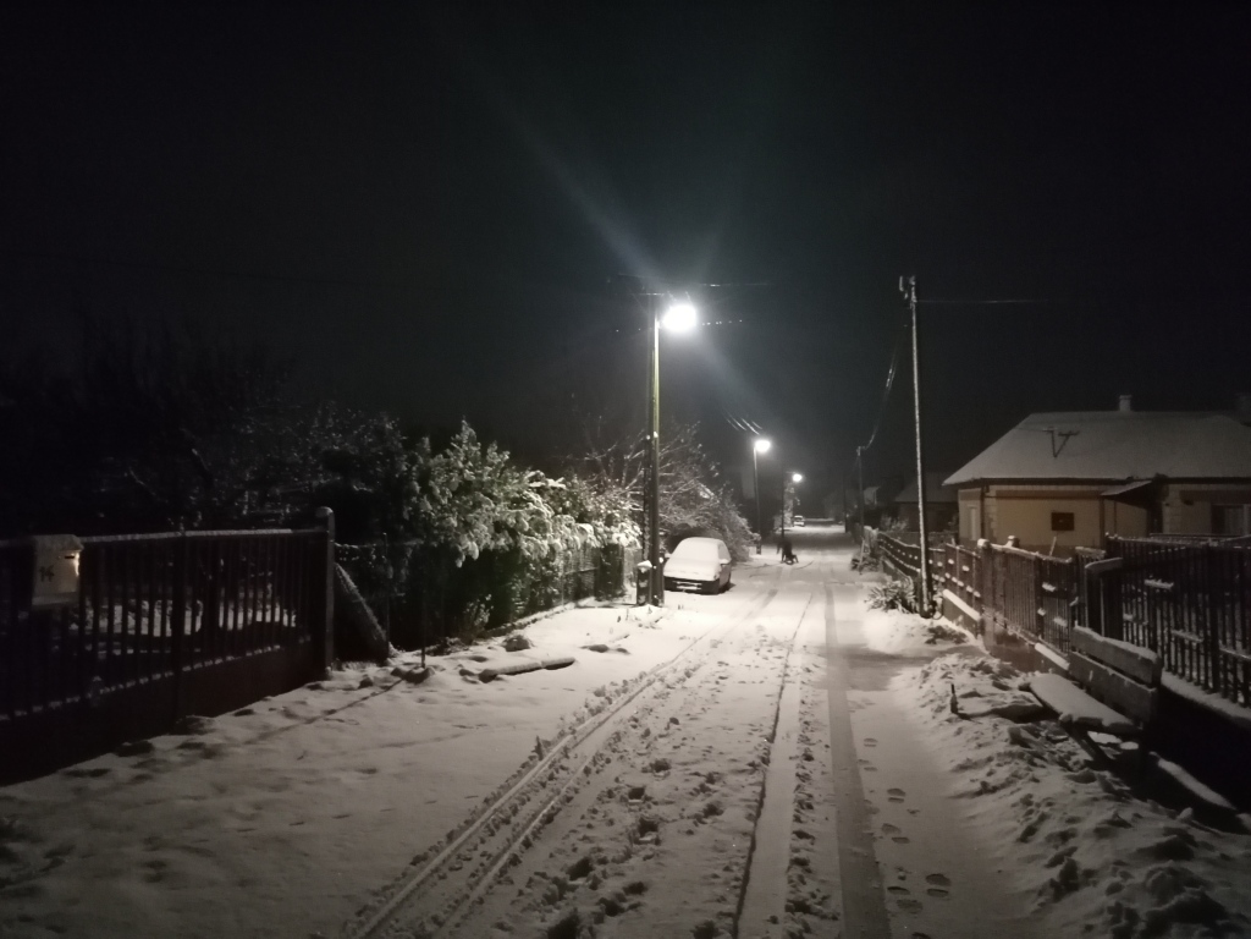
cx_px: 626
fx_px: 976
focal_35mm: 27
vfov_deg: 51.4
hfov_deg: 65.3
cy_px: 470
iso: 5000
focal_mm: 4.75
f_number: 1.8
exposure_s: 1/12.5
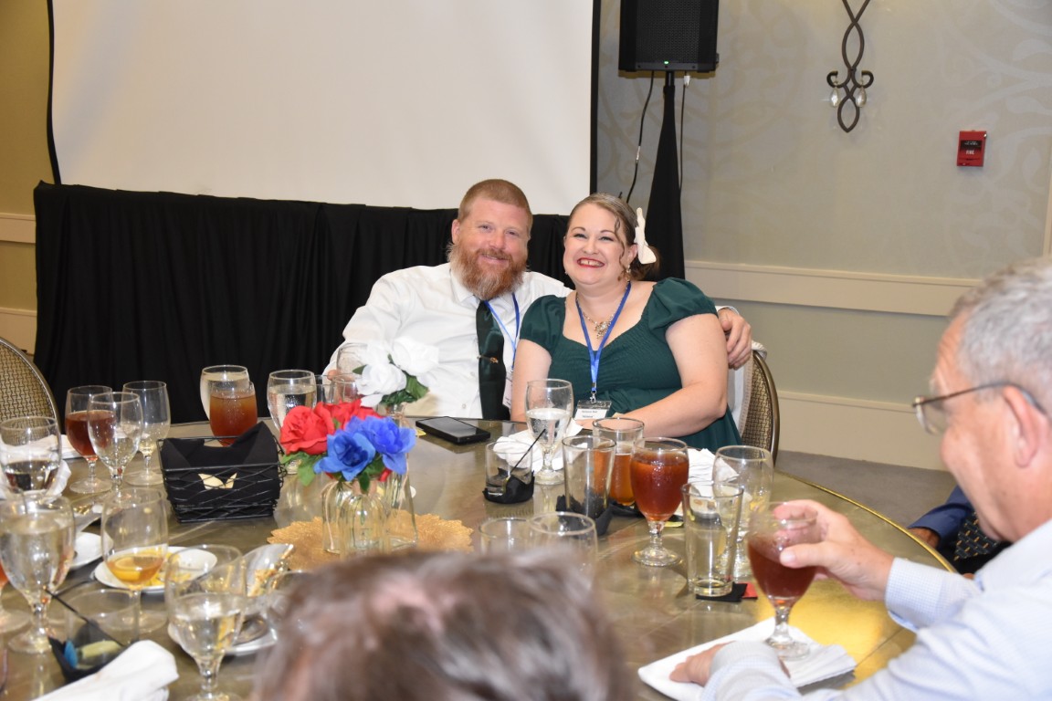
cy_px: 350
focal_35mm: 48
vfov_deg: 28.1
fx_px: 1403
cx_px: 526
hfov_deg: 41.1
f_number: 4.2
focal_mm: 32
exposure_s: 1/60
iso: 1600
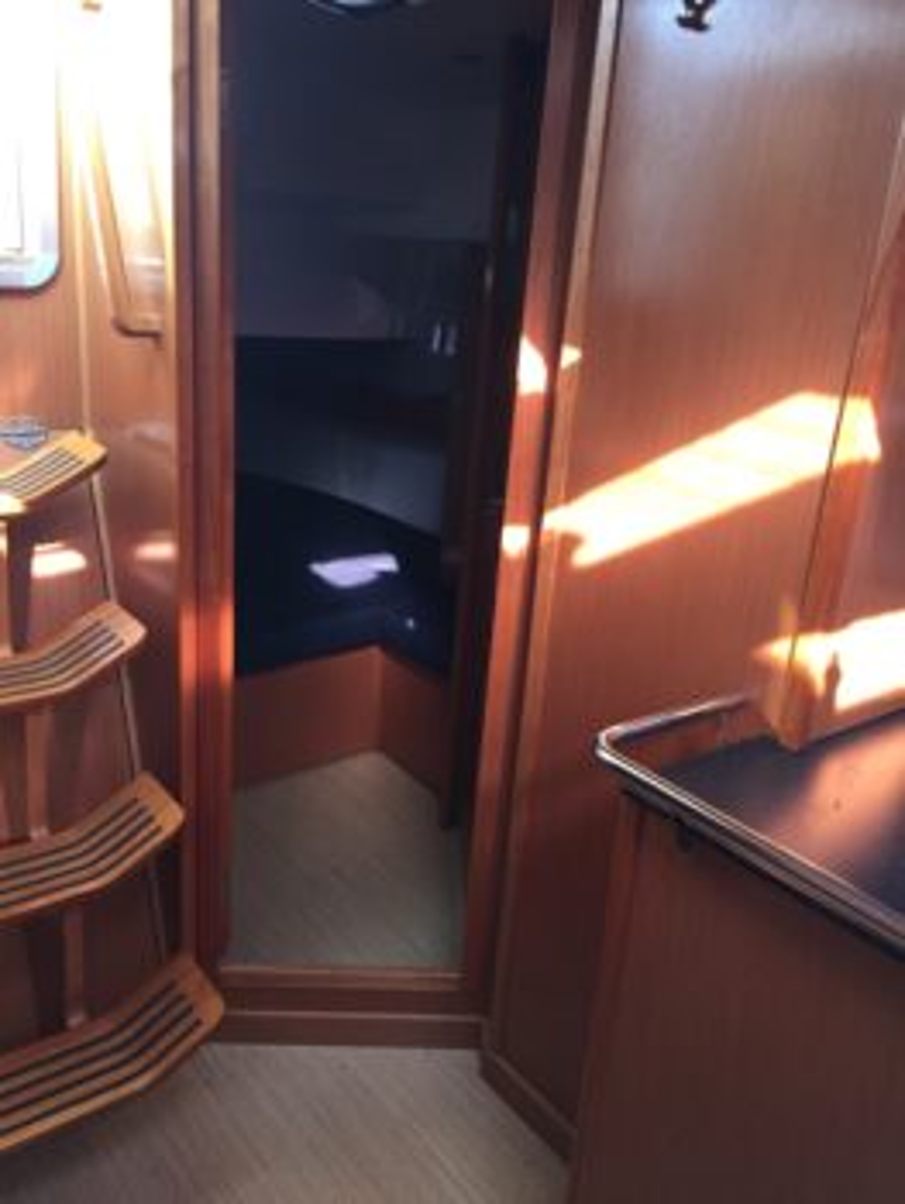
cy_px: 602
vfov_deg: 61.6
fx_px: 1010
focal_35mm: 29
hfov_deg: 48.3
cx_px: 452
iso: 64
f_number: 2.2
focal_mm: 4.15
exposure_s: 1/33
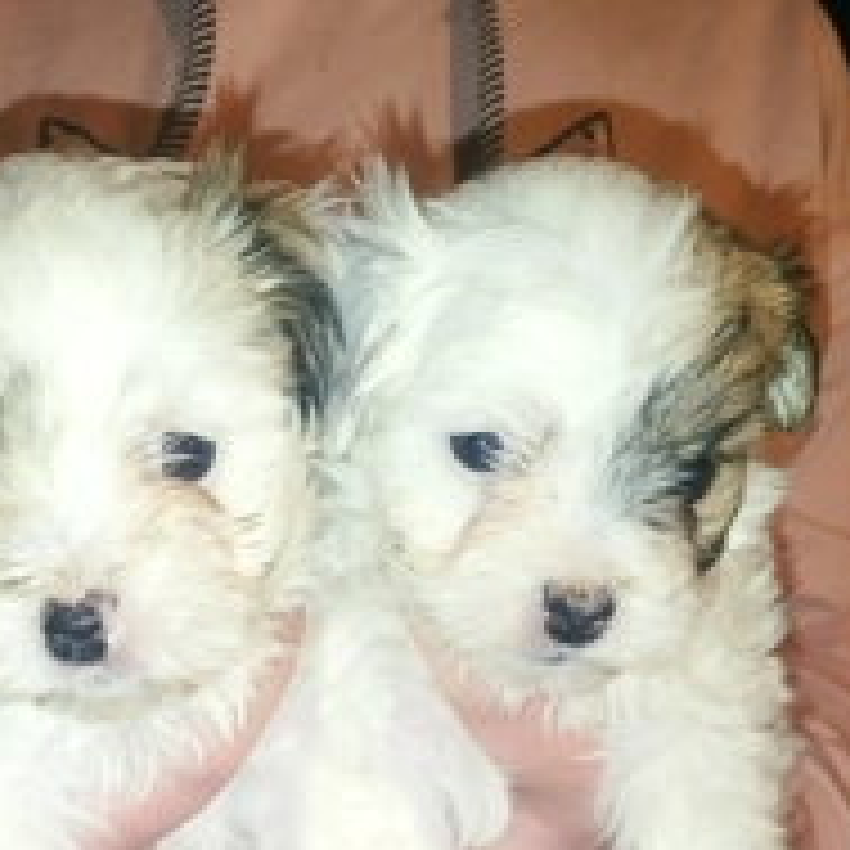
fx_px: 1250
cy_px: 828
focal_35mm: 45
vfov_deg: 34.5
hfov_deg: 37.5
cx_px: 369
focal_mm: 5.89
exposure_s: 1/50
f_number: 1.89
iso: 320
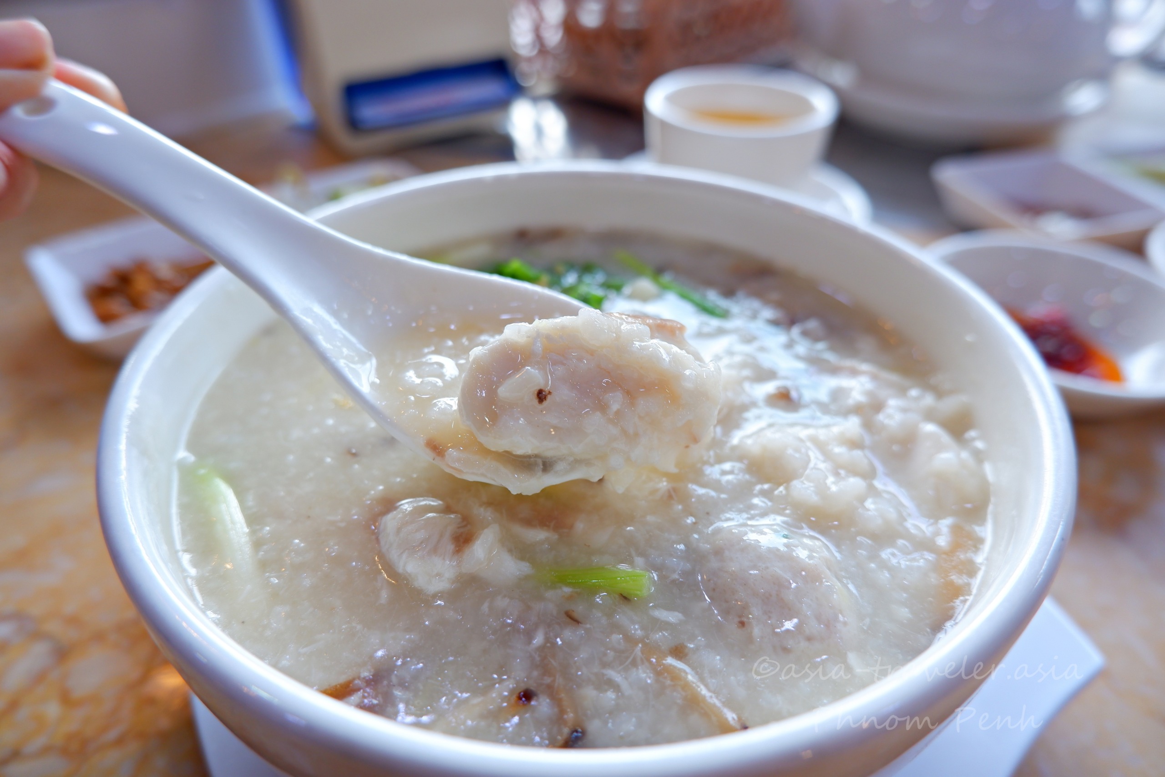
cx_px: 582
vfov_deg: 55.1
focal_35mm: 23
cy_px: 388
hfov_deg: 76.1
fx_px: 744
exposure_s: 1/45
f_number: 3.5
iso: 200
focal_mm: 15
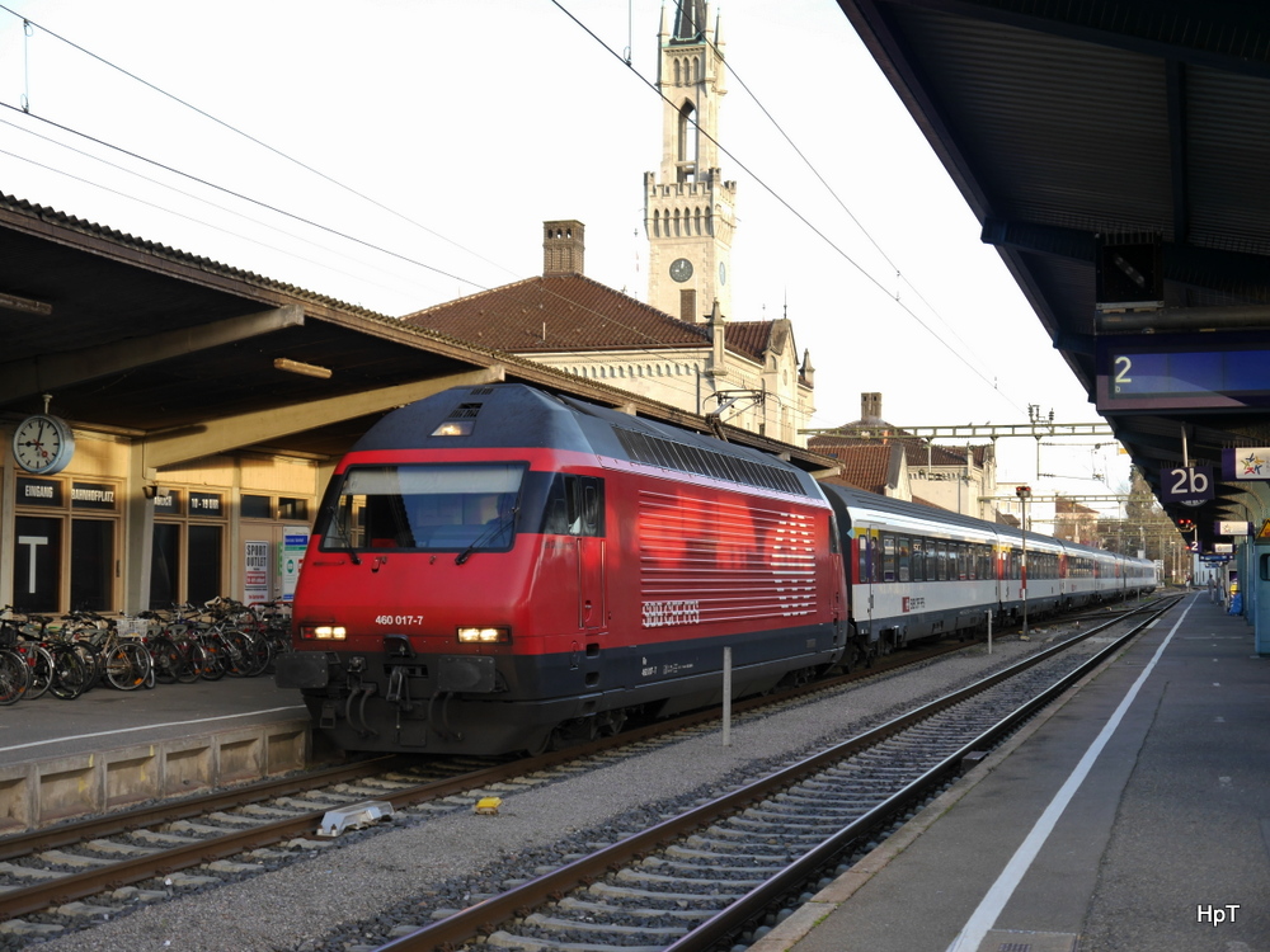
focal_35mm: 50
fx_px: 1834
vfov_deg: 29.1
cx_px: 635
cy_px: 476
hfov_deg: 38.2
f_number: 4.6
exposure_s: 1/80
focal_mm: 25
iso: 160
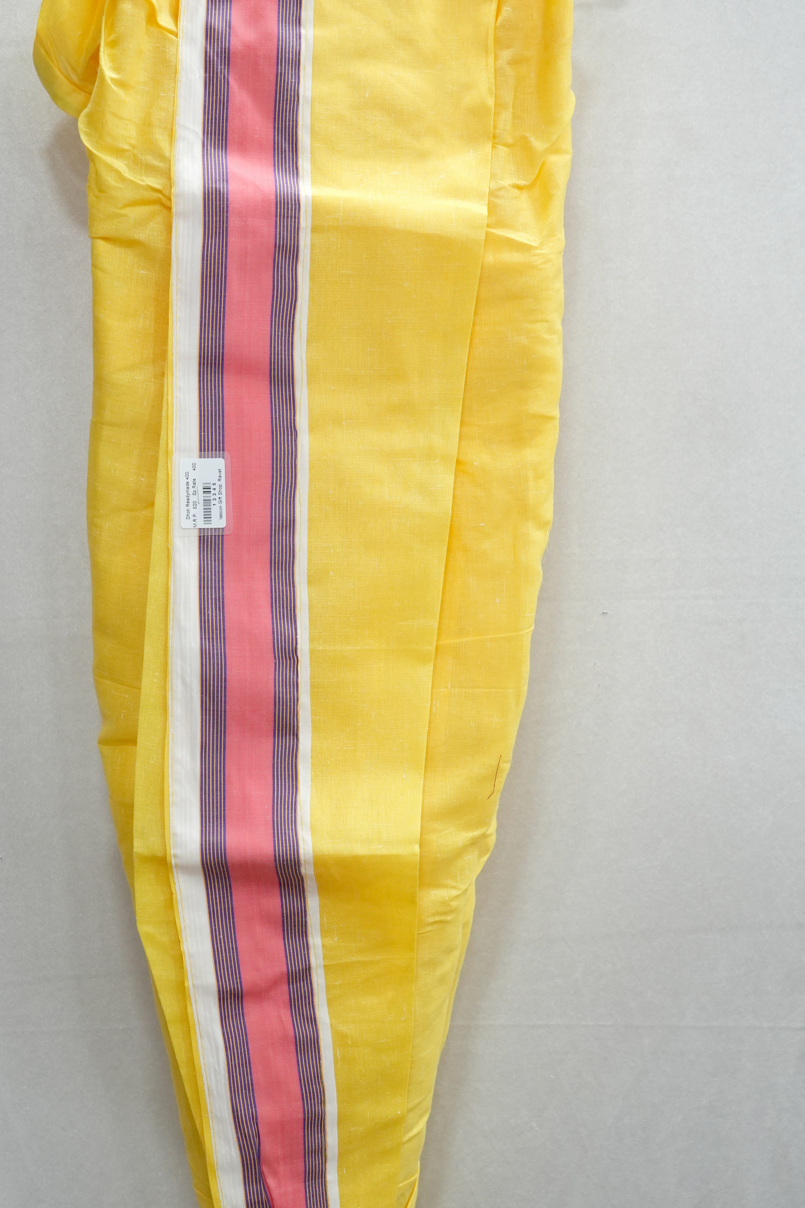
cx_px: 303
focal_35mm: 72
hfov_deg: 18.9
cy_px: 581
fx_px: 2415
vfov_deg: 28.1
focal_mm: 52
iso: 1000
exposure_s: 1/60
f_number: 5.6
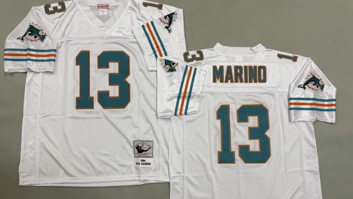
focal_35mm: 27
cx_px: 172
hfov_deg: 69.8
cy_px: 120
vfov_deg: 42.7
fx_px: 253
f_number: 1.78
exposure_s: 1/100
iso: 125
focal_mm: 6.76
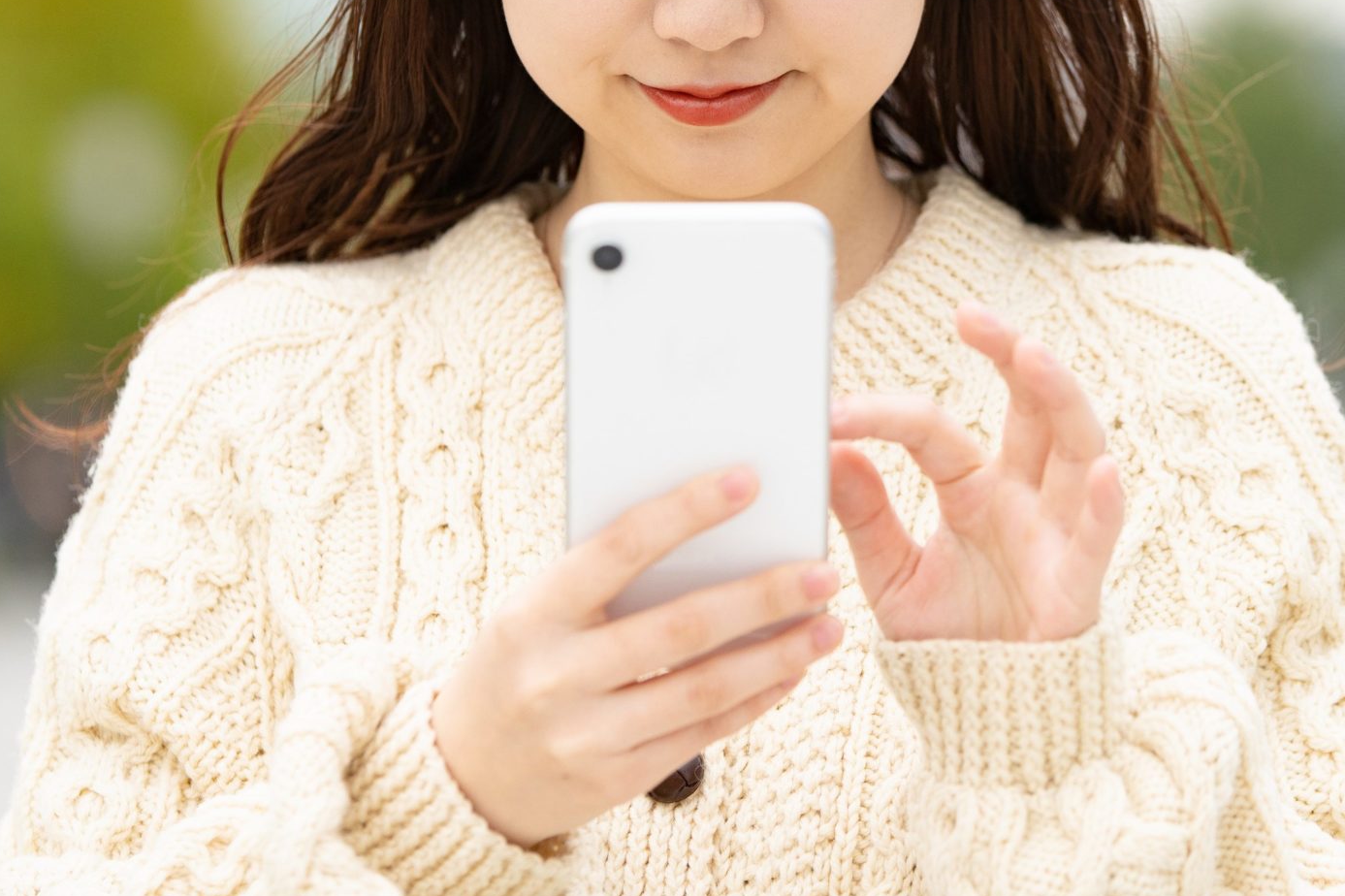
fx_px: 5378
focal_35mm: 144
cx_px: 740
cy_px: 436
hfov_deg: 14.3
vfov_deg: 9.5
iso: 400
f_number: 3.5
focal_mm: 130
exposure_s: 1/200
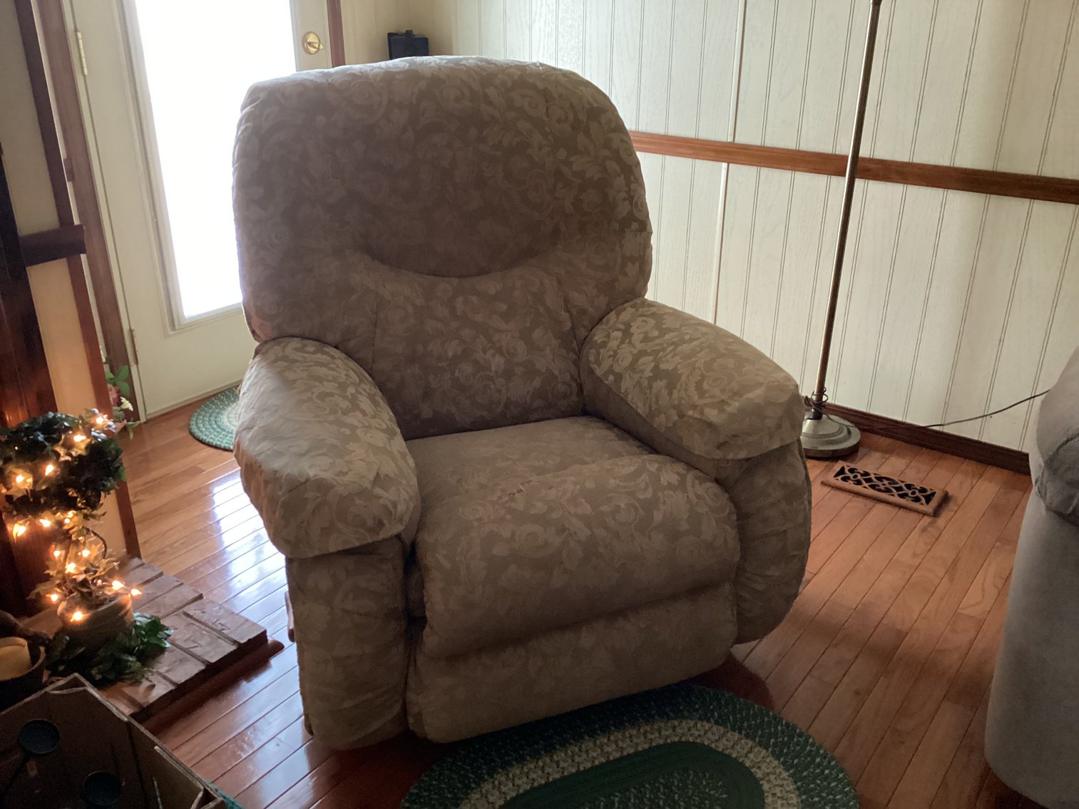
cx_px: 540
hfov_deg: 58.3
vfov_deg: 45.4
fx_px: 966
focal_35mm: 31
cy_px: 404
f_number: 2.4
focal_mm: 3.3
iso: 640
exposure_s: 1/30
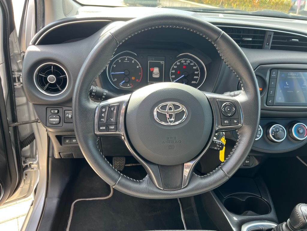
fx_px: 231
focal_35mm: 26
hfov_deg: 67.3
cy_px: 116
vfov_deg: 53.1
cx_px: 154
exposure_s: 1/121
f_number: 1.6
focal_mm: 5.1
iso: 50
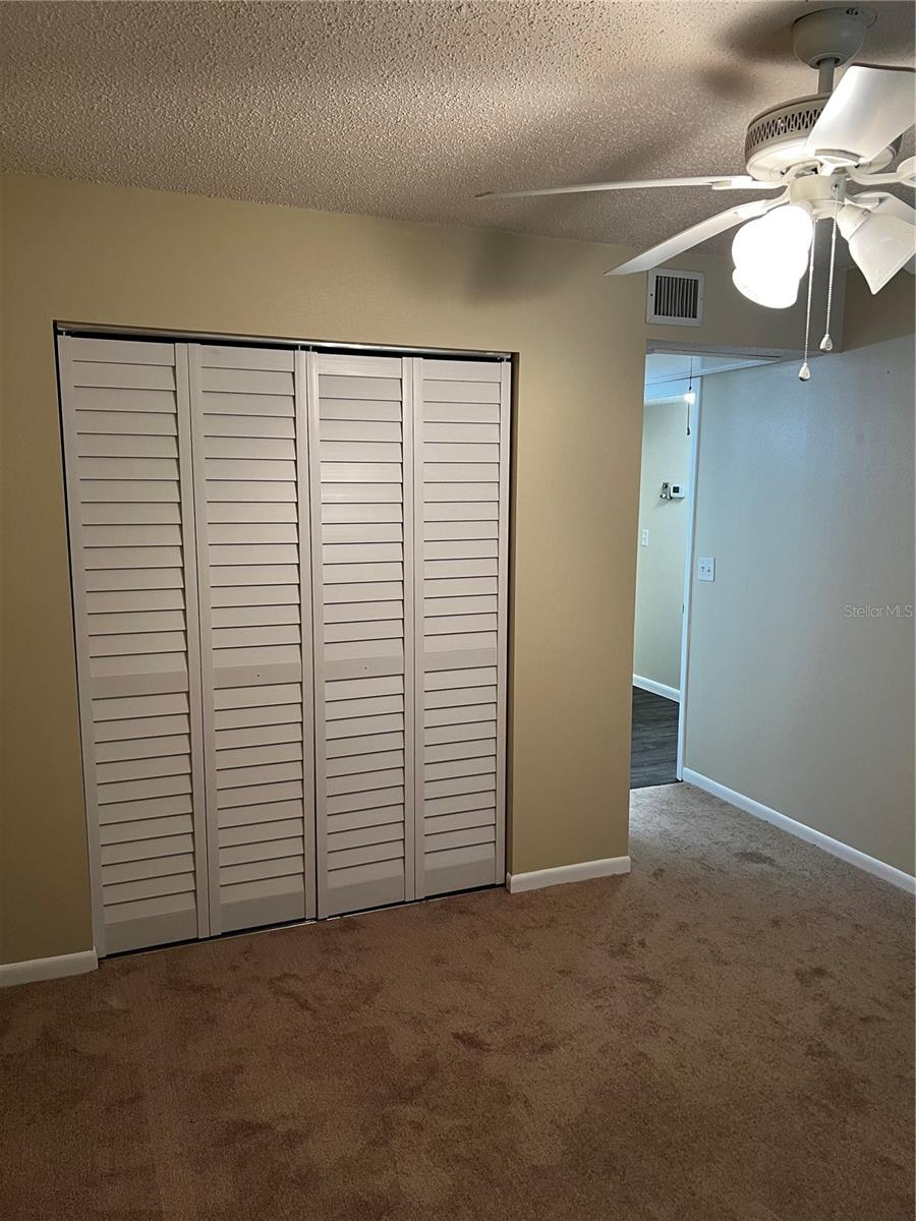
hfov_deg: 53.1
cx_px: 458
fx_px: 917
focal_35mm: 26
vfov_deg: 67.3
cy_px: 610
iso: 125
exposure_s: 1/60
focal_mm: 5.7
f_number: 1.5
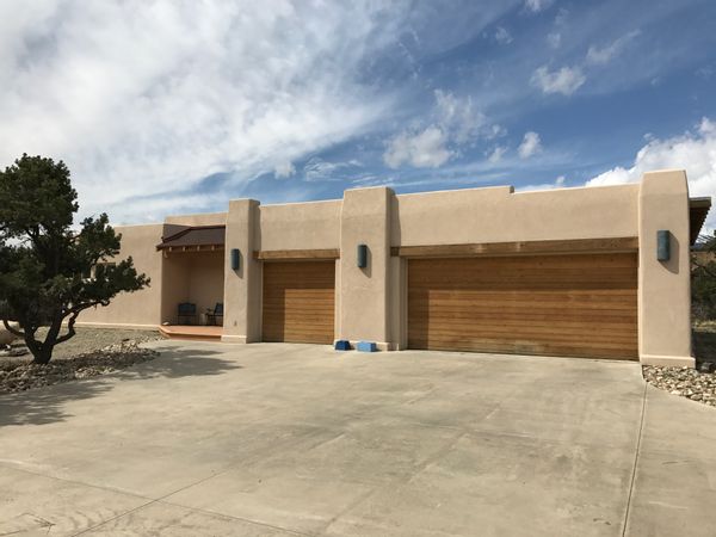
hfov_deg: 63.4
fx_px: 579
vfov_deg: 49.7
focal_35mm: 28
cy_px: 268
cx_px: 358
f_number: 1.8
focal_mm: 3.99
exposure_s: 1/4808
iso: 20
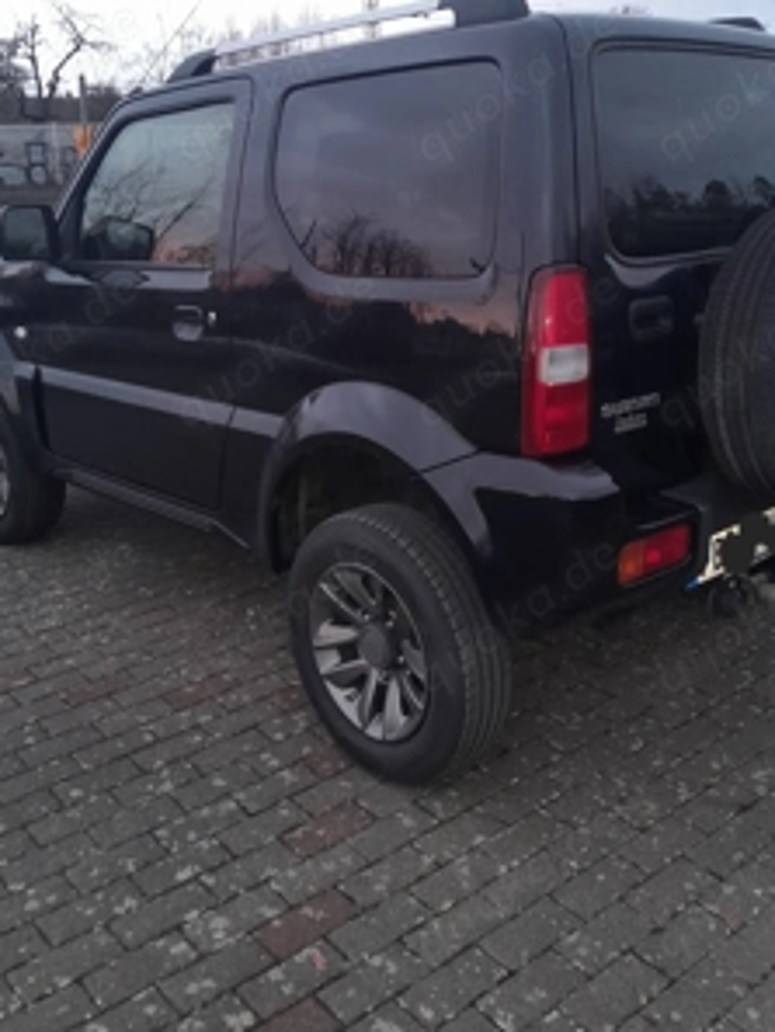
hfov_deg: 40.7
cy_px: 403
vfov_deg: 52.2
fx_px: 1044
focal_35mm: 35
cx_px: 403
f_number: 1.8
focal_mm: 3.98
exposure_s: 1/33
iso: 320
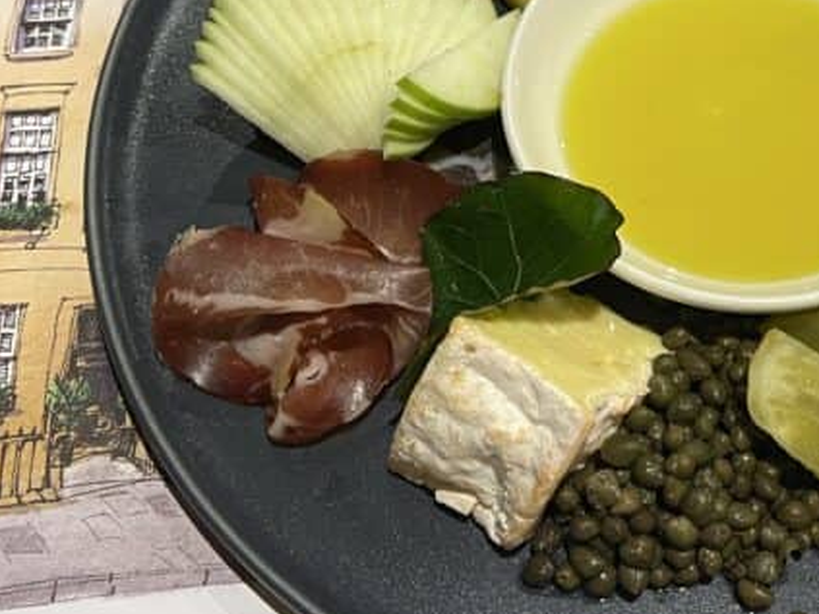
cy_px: 147
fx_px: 1490
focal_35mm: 63
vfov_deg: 23.0
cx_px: 616
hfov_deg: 30.2
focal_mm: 5.7
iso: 80
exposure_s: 1/50
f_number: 1.5
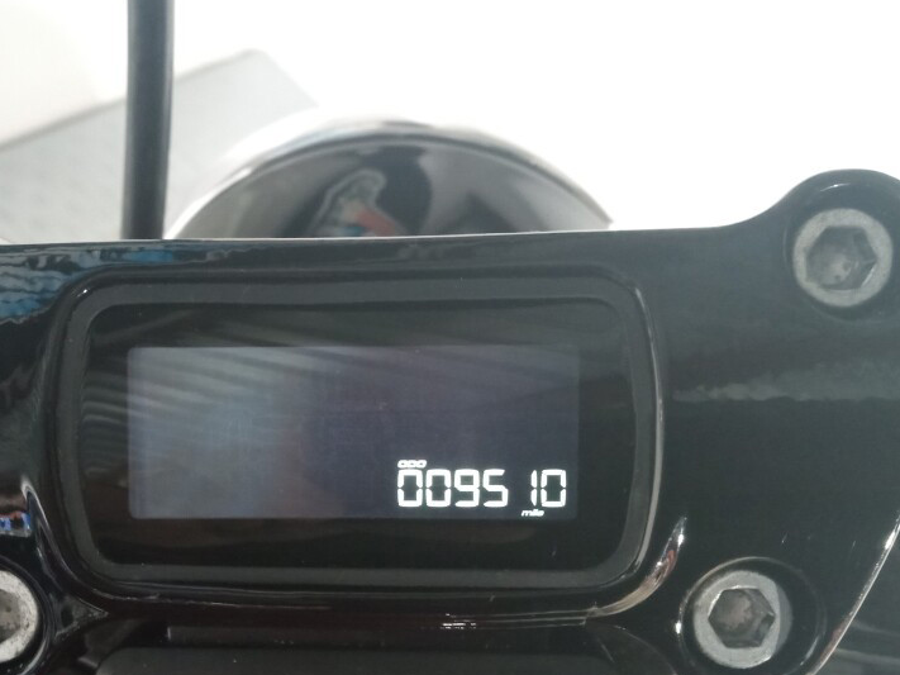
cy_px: 490
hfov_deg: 44.2
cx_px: 301
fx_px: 1092
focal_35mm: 42
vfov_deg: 33.8
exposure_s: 1/30
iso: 1887
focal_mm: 3.71
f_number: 2.2
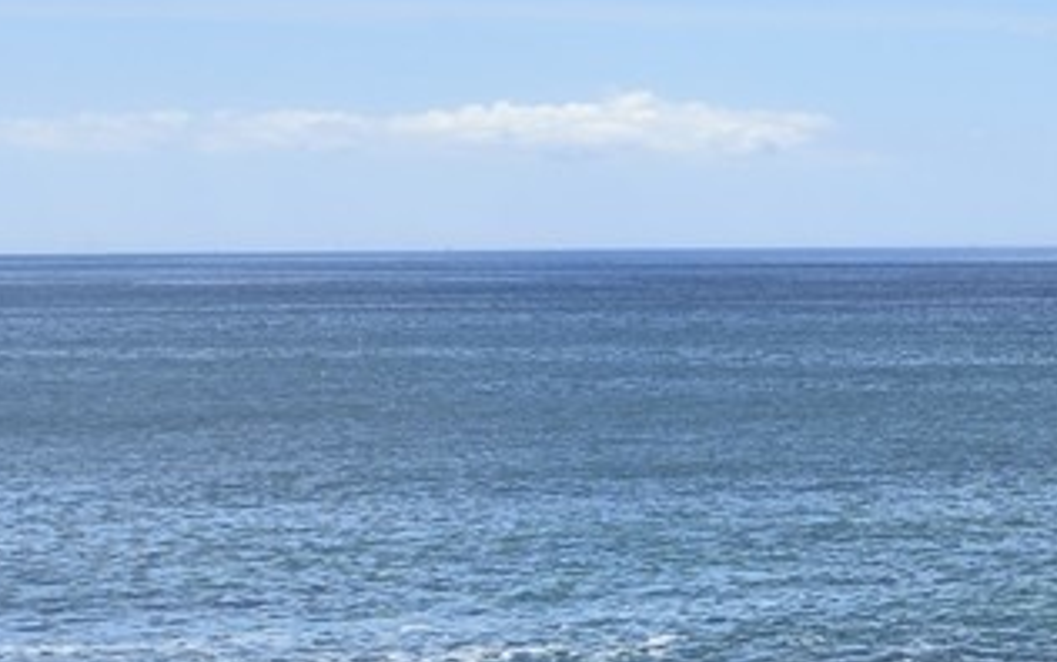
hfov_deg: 12.2
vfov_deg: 9.2
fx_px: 3863
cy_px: 1287
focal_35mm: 134
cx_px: 2569
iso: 200
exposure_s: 1/200
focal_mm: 26
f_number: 13
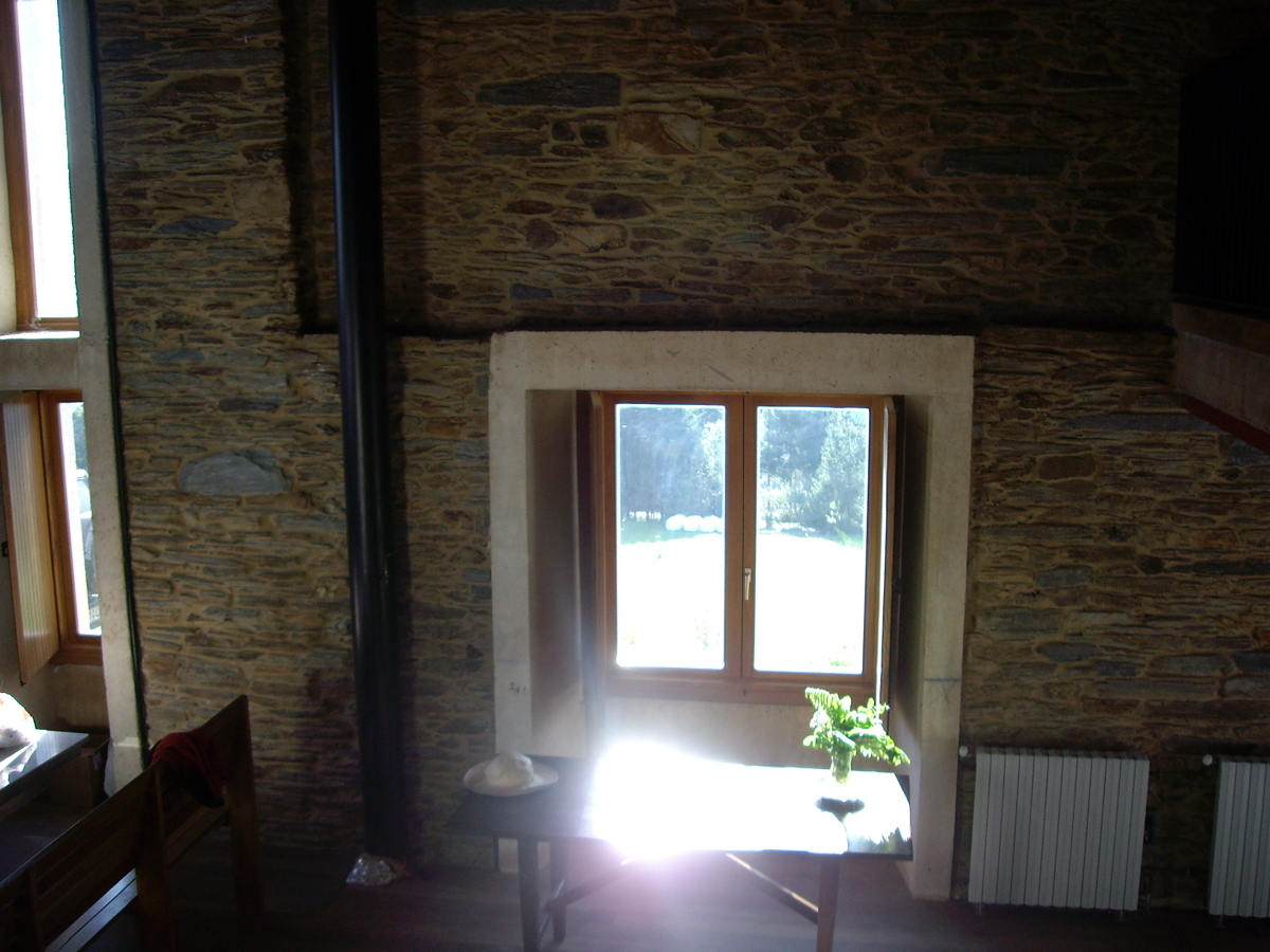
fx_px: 1394
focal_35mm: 38
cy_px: 476
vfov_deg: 37.7
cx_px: 635
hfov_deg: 49.0
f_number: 2.7
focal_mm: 6.2
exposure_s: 1/100
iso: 100
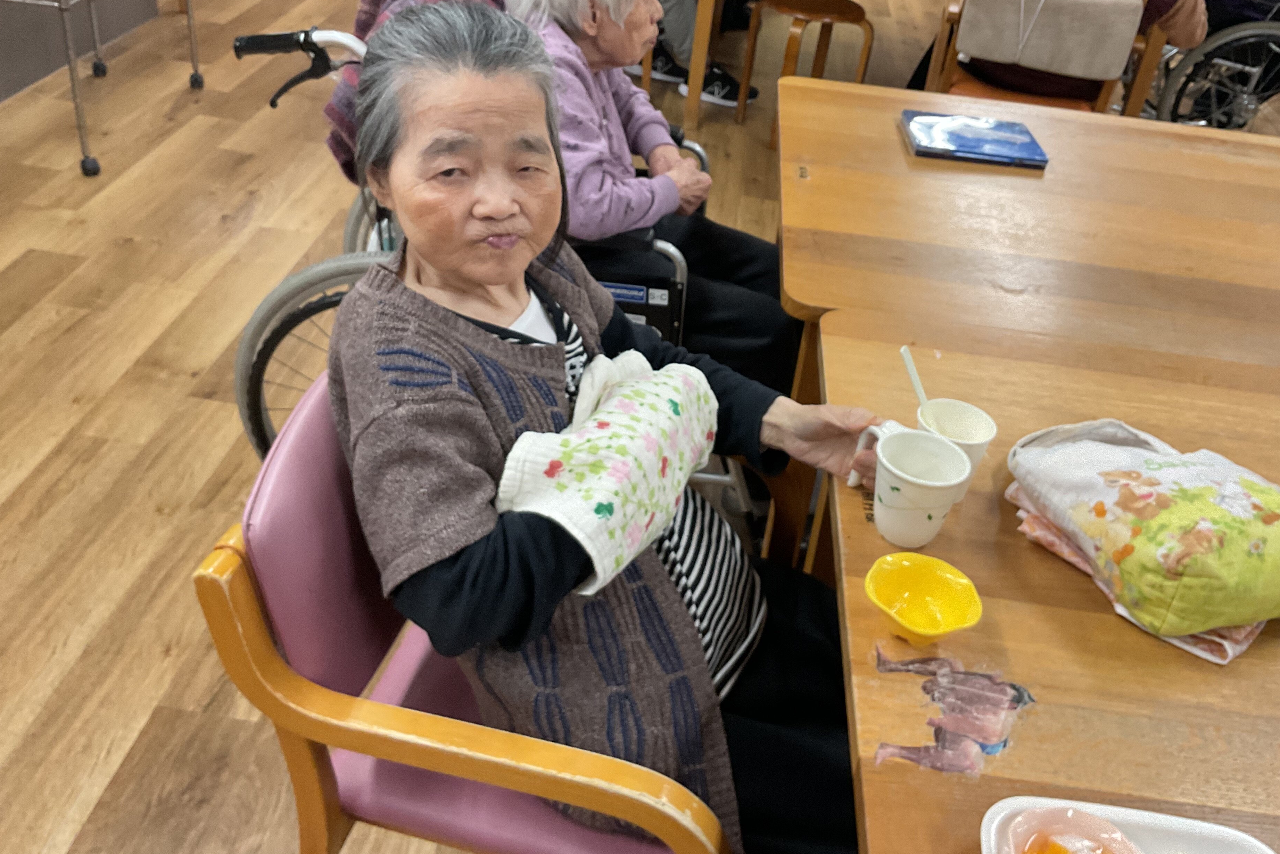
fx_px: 1173
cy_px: 343
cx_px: 641
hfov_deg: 57.2
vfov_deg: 39.8
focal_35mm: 33
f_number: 1.8
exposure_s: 1/60
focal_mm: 3
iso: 100
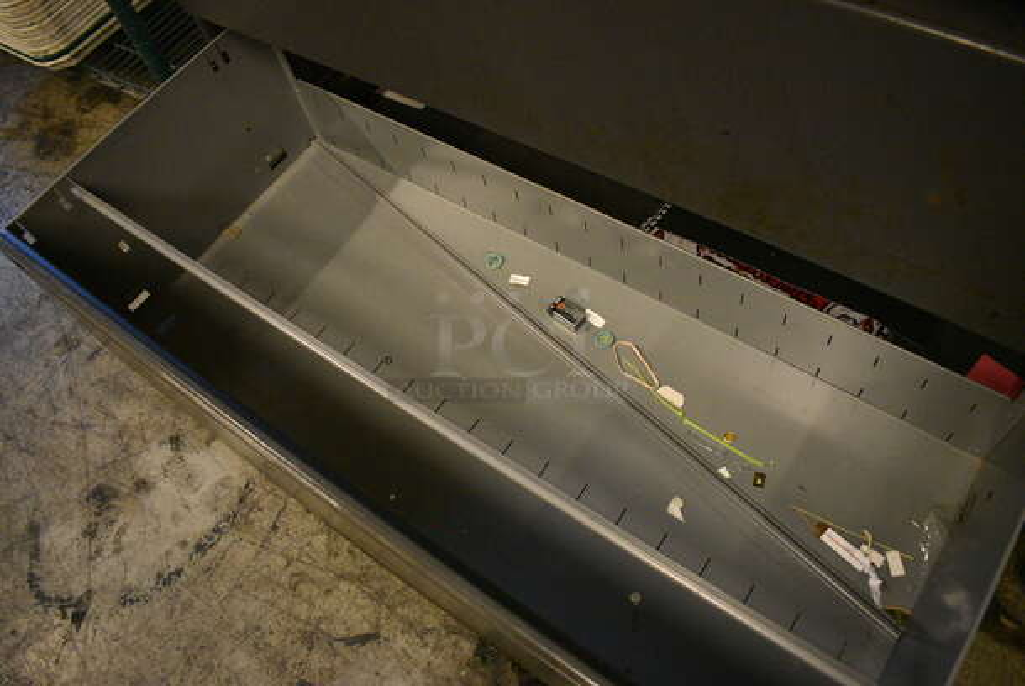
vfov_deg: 48.0
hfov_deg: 67.3
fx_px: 769
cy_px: 343
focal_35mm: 27
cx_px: 512
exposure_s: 1/125
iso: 5000
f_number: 3.5
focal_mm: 18
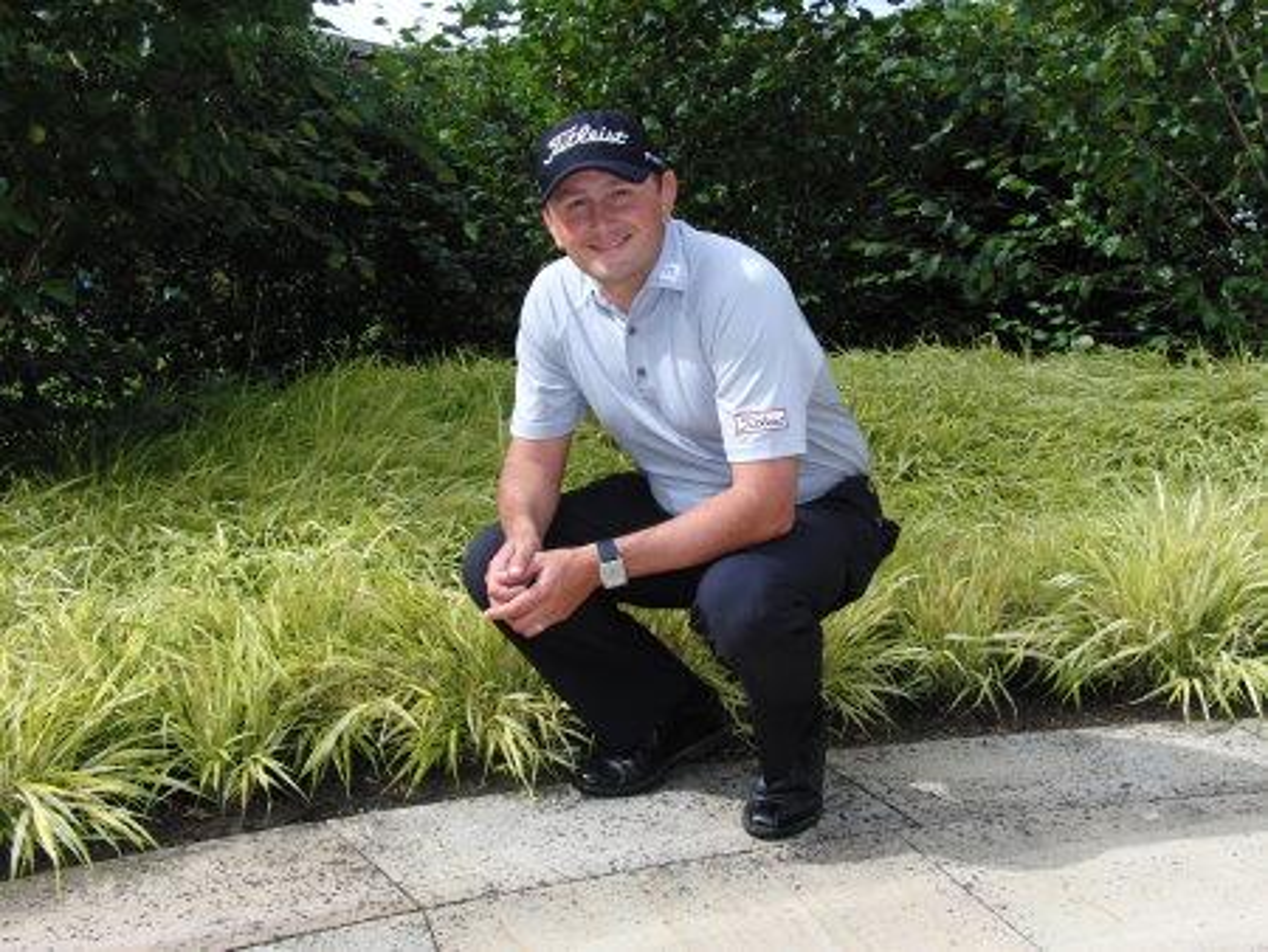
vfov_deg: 31.5
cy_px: 476
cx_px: 634
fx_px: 1686
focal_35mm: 46
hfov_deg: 41.2
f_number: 3.9
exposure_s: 1/800
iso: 100
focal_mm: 9.4
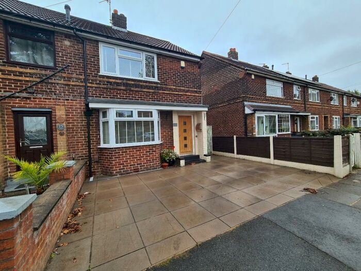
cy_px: 136
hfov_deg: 106.2
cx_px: 180
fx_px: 136
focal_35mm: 13
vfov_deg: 89.9
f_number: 2.2
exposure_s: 1/216
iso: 64
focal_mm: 2.22
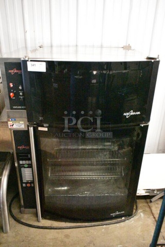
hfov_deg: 43.7
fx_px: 206
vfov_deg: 61.9
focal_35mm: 30
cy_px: 124
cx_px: 82
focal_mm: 20
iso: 25600
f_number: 5.6
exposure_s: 1/200
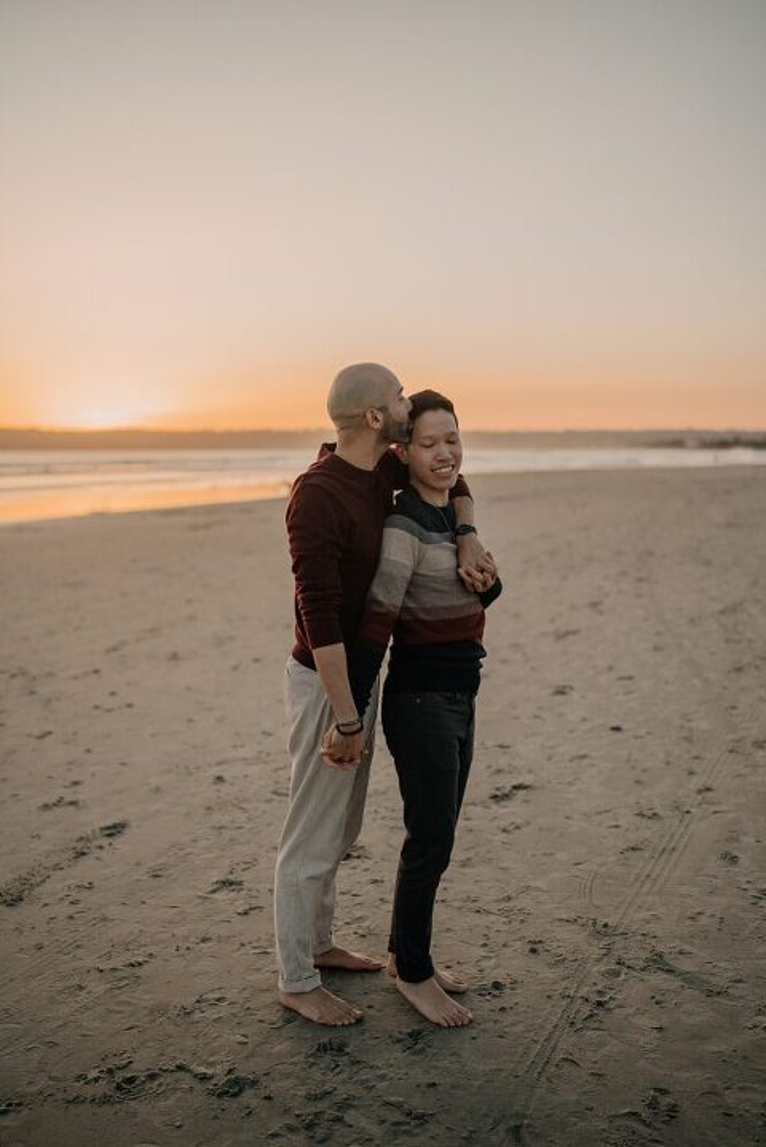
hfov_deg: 37.9
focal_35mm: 35
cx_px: 383
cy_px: 574
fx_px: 1116
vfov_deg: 54.4
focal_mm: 35
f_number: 1.6
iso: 400
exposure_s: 1/2000
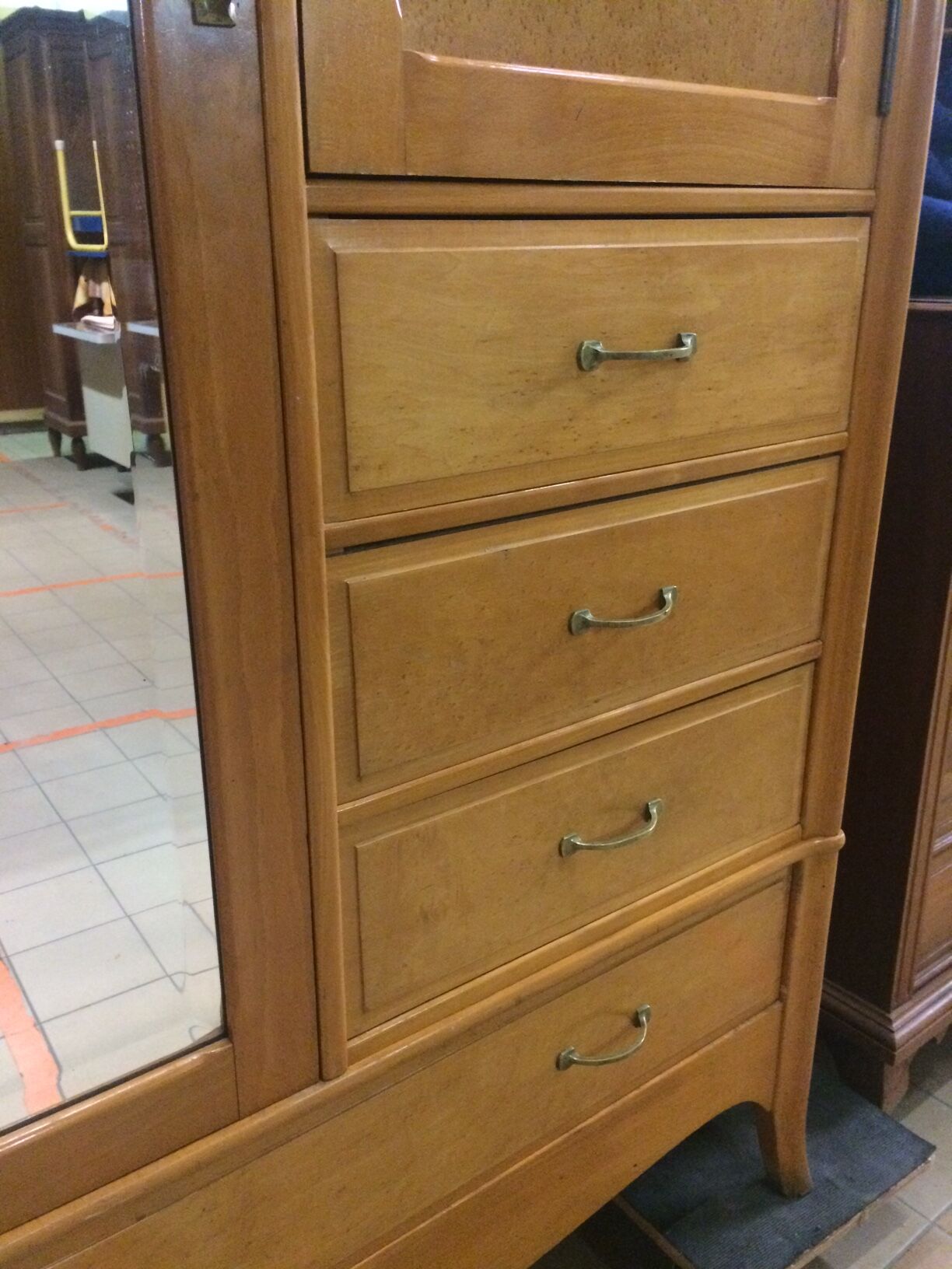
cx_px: 476
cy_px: 634
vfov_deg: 61.7
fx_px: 1063
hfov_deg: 48.2
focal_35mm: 29
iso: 400
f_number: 2.2
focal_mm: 4.15
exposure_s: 1/17
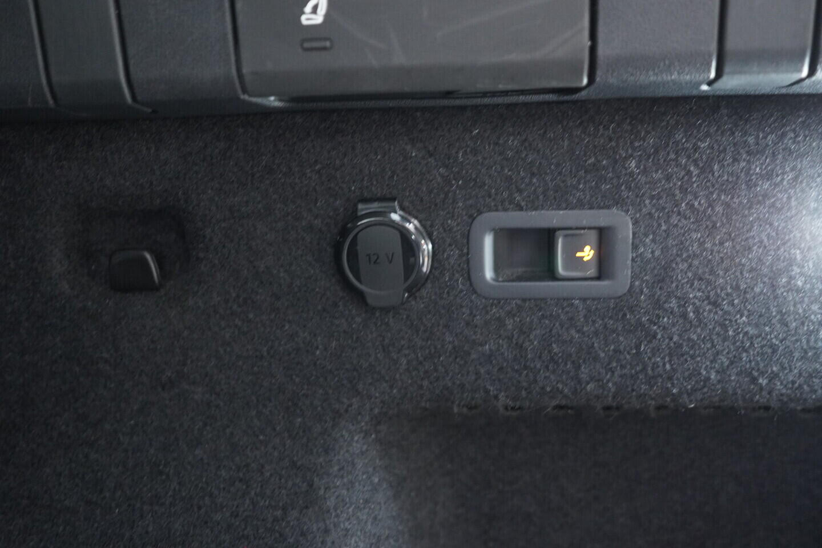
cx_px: 411
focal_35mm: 36
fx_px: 822
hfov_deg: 53.1
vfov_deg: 36.9
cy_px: 274
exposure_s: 1/40
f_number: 2.8
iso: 2000
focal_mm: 24
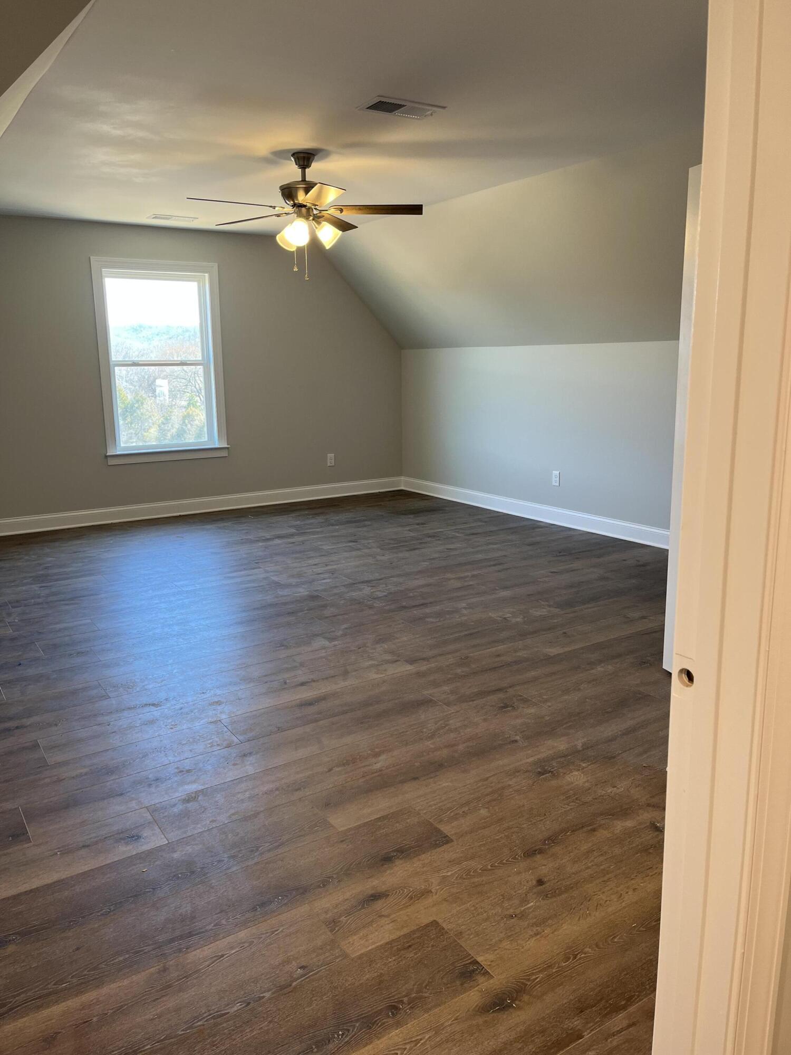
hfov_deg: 53.1
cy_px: 528
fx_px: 792
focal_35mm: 26
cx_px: 396
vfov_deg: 67.3
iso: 64
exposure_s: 1/60
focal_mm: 5.1
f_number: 1.6
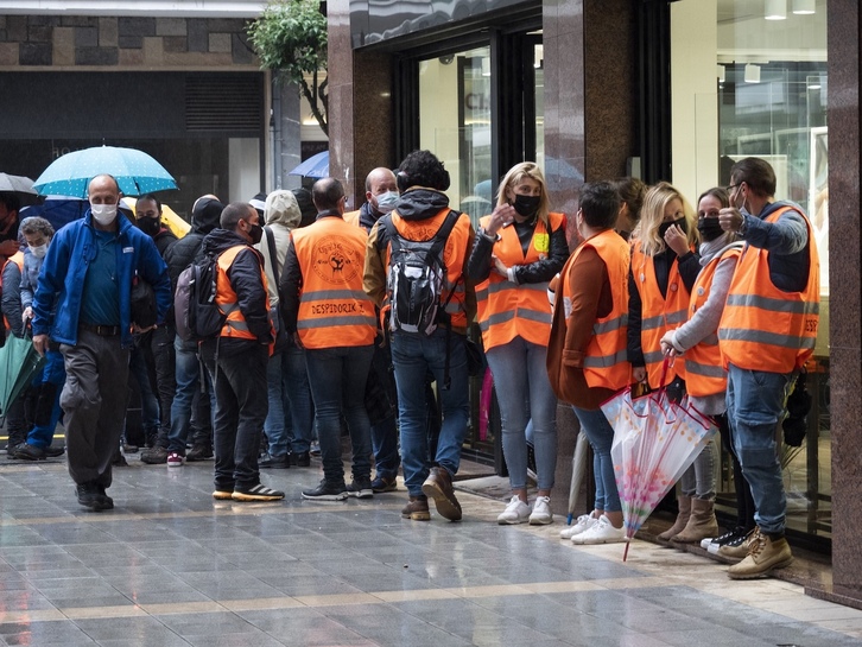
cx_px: 431
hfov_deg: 16.4
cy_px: 324
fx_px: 2989
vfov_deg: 12.4
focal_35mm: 120
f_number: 4
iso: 1600
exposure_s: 1/160
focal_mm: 60
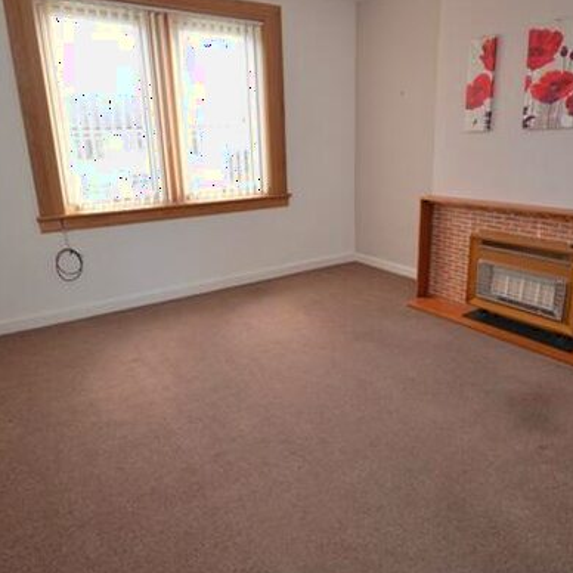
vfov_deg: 67.1
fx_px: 431
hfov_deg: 67.2
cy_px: 260
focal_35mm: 23
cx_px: 303
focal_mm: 10
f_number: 4
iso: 400
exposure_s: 1/60
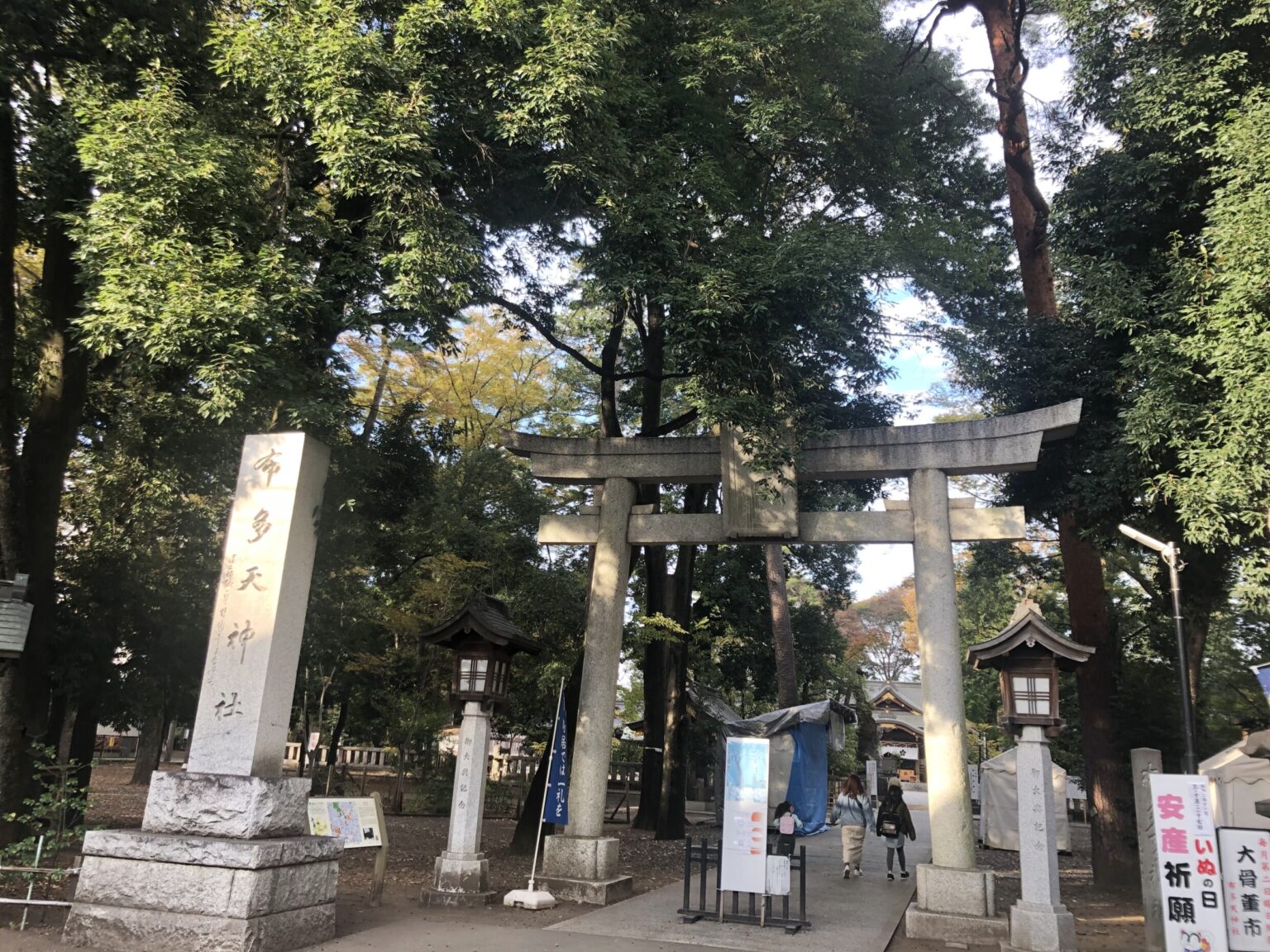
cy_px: 476
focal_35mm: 28
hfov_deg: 63.4
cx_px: 635
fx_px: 1027
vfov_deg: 49.7
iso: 50
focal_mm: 3.99
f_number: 1.8
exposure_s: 1/120
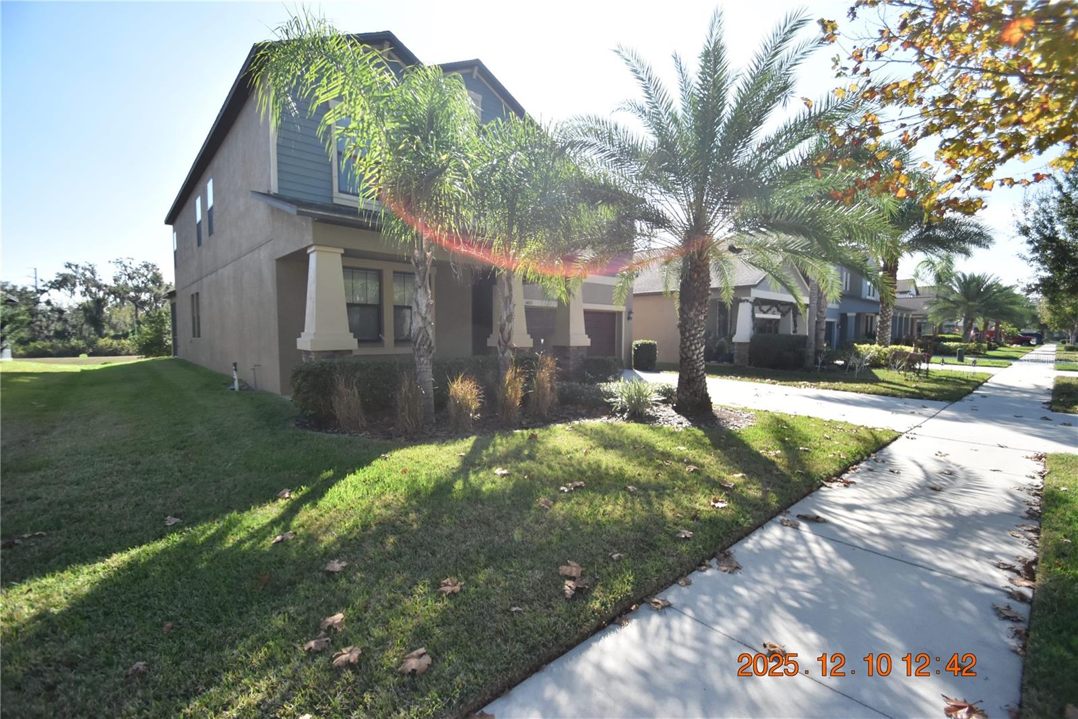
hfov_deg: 100.4
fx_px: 449
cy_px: 360
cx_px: 539
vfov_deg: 77.3
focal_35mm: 15
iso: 800
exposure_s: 1/4000
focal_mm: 10
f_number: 3.5
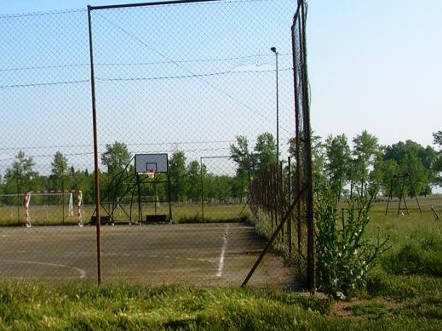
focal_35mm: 75
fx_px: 957
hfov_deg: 24.9
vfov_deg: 19.6
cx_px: 9
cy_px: 117
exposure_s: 1/253
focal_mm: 5.8
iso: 50
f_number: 5.6
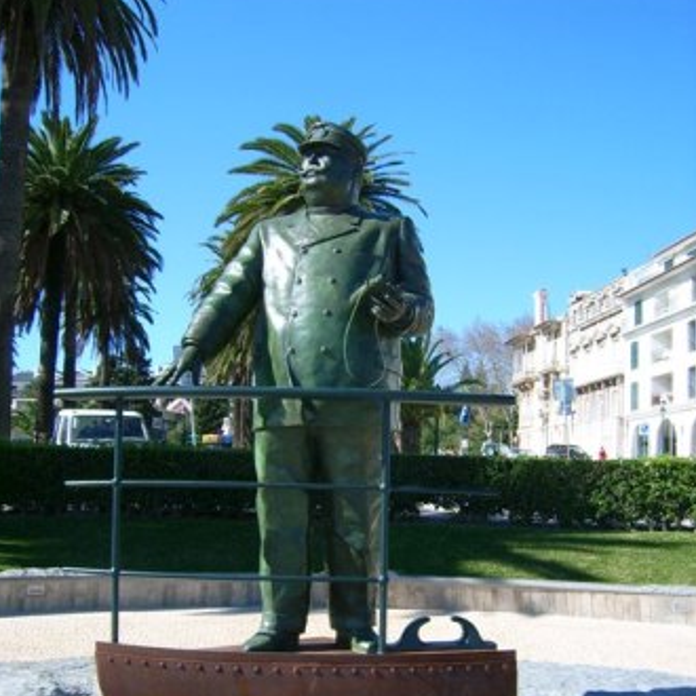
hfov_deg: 40.0
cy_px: 460
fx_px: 955
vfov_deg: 39.6
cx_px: 350
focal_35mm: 42
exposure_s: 1/229
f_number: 5.8
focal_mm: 5.95
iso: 50
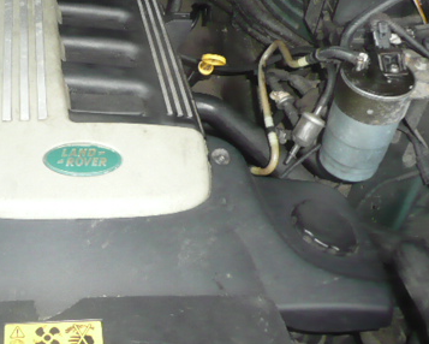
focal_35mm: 49
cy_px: 78
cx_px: 72
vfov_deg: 30.3
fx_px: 622
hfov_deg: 36.4
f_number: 3.3
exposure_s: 1/30
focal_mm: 4.6
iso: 250
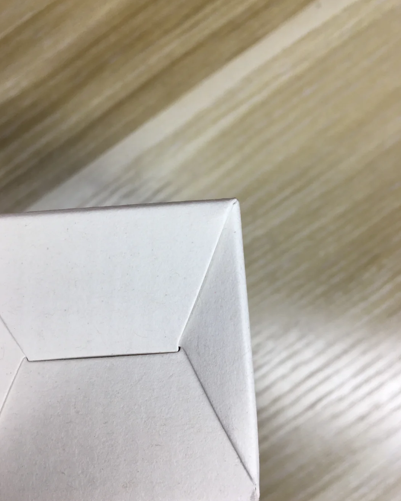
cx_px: 200
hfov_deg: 47.1
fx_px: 460
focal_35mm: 31
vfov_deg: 57.2
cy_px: 243
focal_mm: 4.15
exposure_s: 1/100
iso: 32
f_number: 2.2
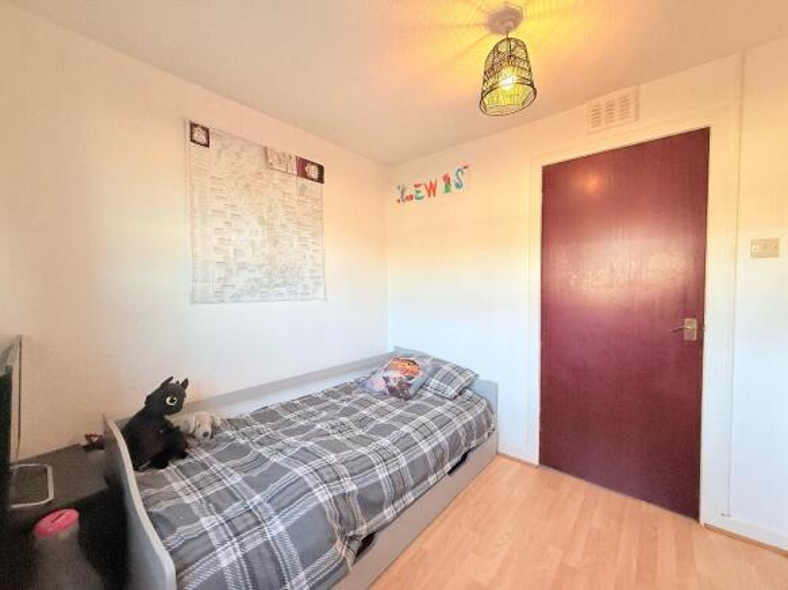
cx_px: 394
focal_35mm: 14
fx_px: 319
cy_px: 295
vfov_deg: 85.7
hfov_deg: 102.1
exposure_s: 1/100
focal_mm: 2.22
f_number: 2.2
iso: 250
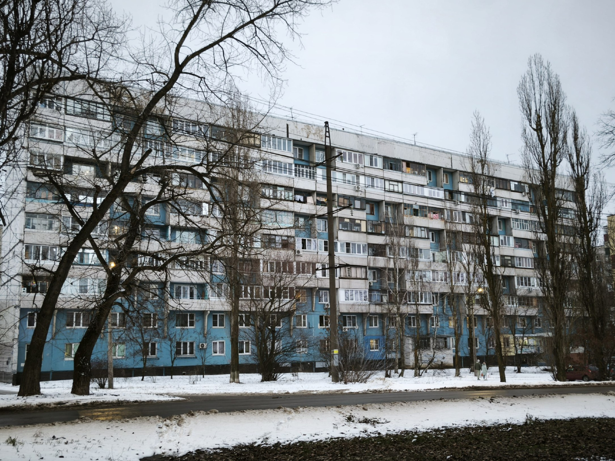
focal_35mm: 31
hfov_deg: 58.4
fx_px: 551
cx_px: 308
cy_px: 230
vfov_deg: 45.4
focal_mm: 5.35
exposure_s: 1/50
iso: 400
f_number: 1.7
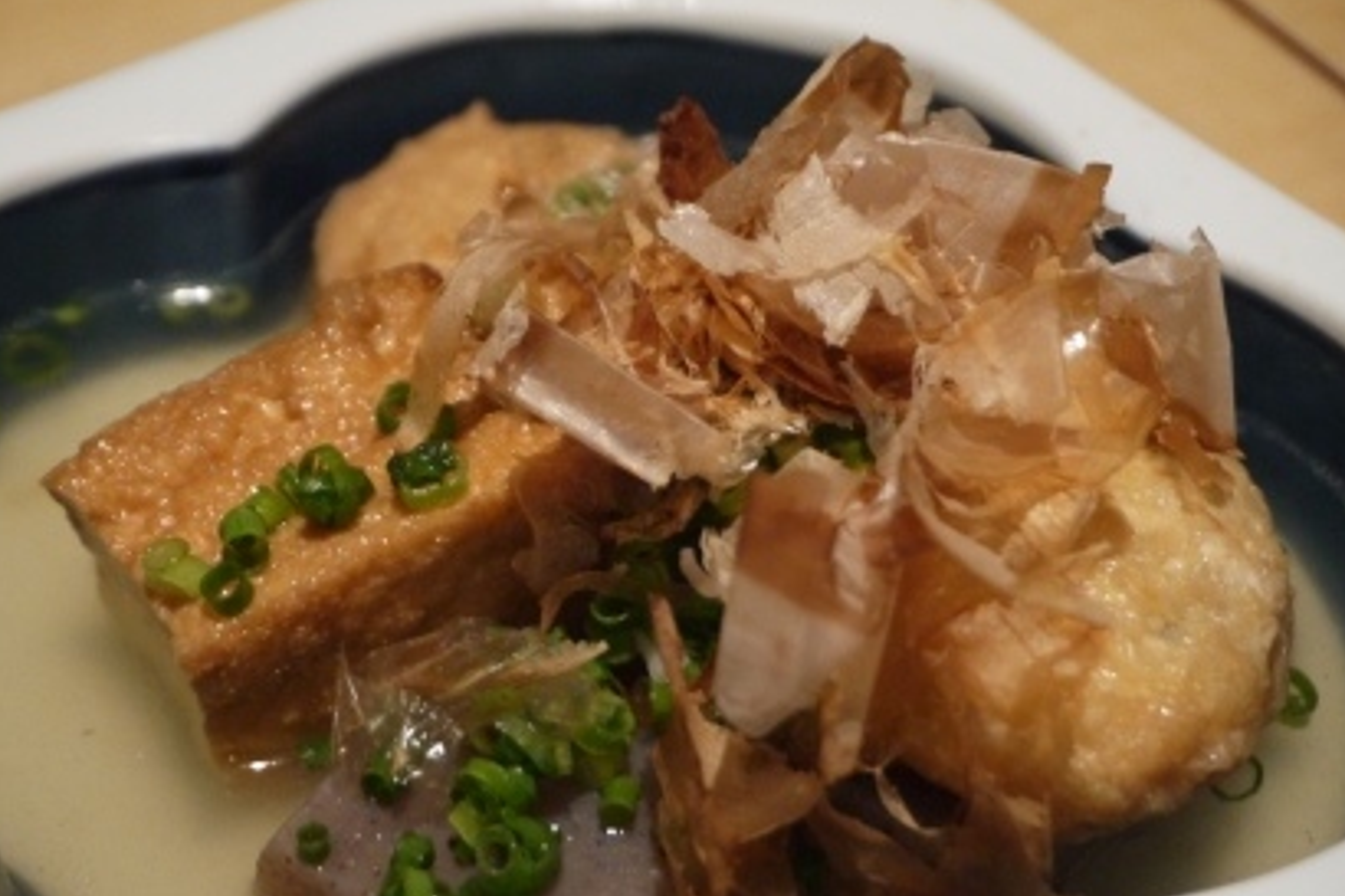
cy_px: 535
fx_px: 2801
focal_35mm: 75
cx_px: 620
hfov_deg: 27.0
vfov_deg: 18.2
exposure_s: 1/60
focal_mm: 33
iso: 1600
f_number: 5.6
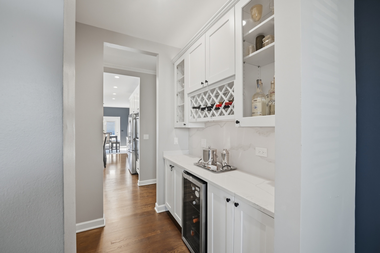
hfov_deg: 106.3
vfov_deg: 83.3
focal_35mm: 14
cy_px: 126
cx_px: 190
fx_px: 142
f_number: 8
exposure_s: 1/160
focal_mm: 9
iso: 800
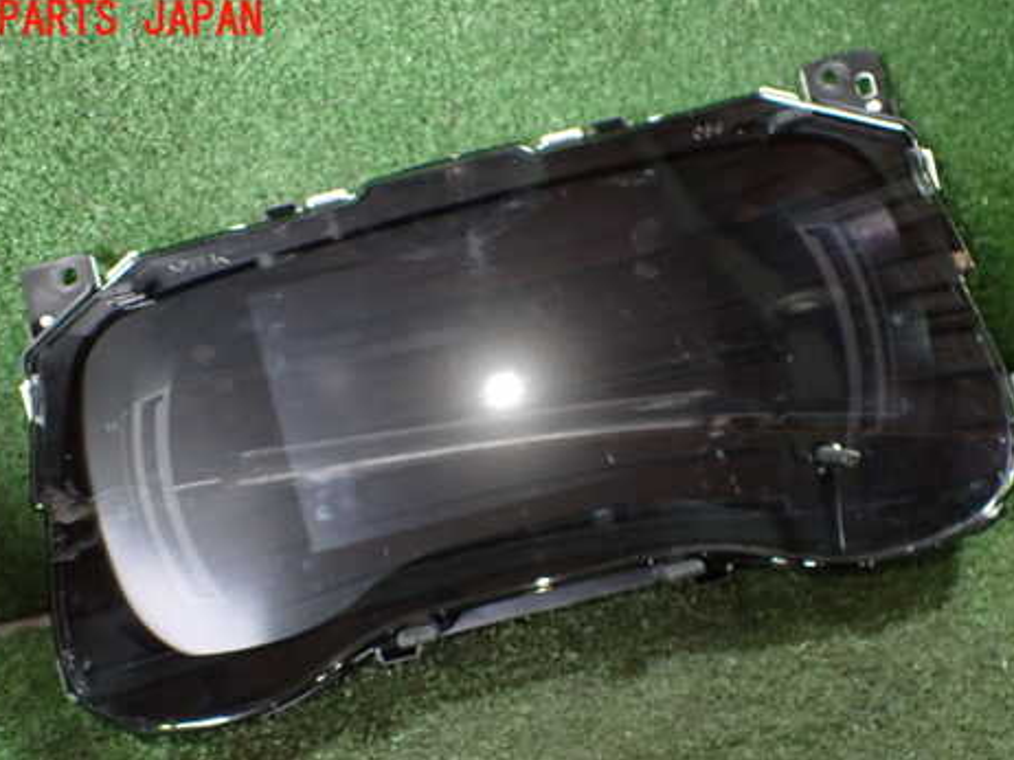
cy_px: 488
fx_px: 1142
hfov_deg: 47.9
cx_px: 522
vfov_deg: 36.5
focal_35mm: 39
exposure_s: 1/80
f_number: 2.3
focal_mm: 5.4
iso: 800
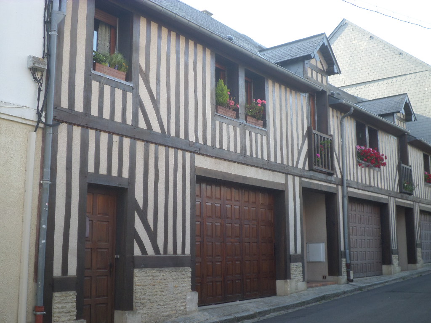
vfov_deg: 33.6
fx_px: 535
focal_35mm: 43
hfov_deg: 43.9
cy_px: 162
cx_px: 216
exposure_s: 1/90
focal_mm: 7.8
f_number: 3.2
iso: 80
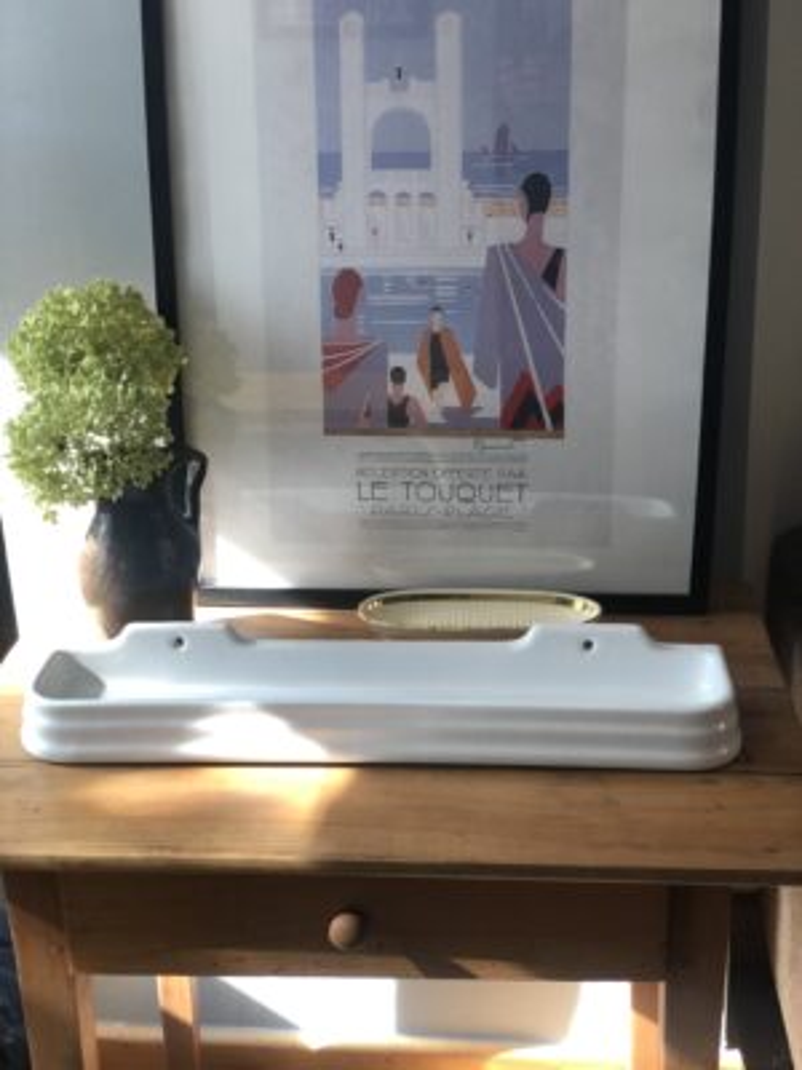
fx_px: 1606
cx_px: 401
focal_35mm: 52
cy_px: 535
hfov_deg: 28.0
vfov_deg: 36.8
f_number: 2.4
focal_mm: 6
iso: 80
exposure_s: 1/60
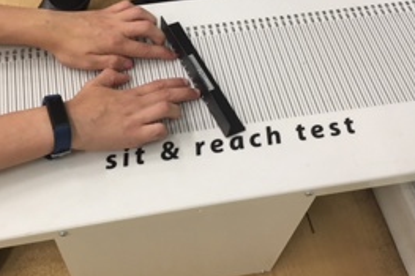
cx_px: 149
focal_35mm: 46
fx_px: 530
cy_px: 89
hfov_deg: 42.4
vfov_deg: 29.0
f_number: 2.2
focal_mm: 4.15
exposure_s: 1/33
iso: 125
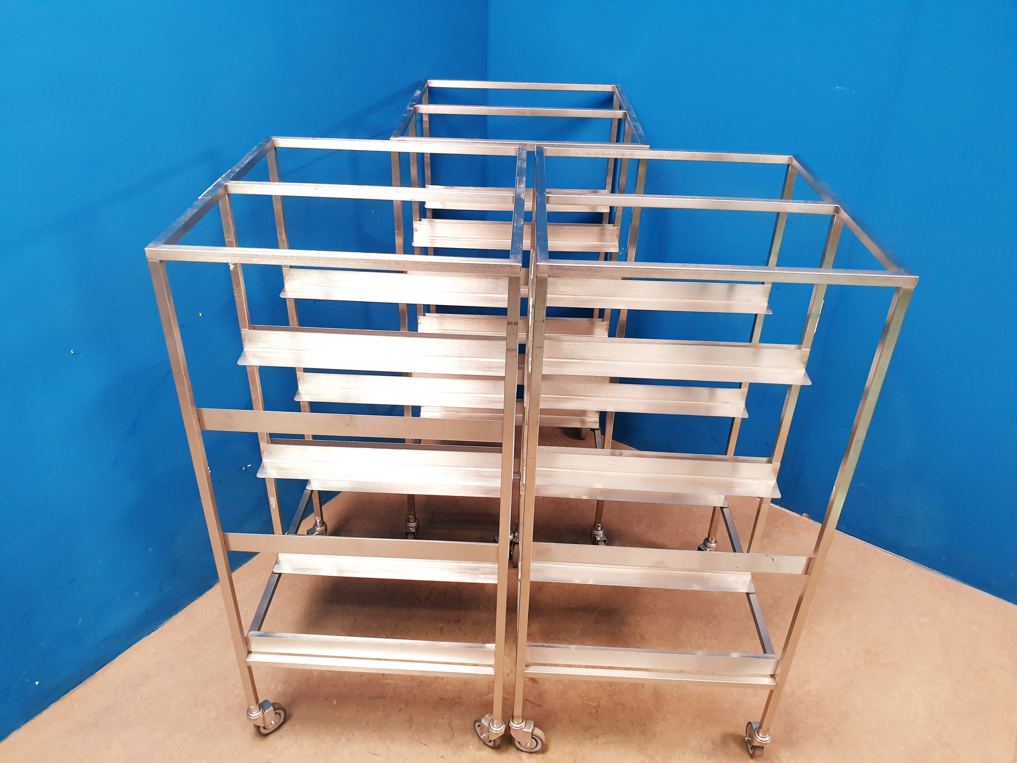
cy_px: 382
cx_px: 508
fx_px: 764
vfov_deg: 53.1
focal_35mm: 26
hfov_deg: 67.3
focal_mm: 4.3
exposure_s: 1/50
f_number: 2.4
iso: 320
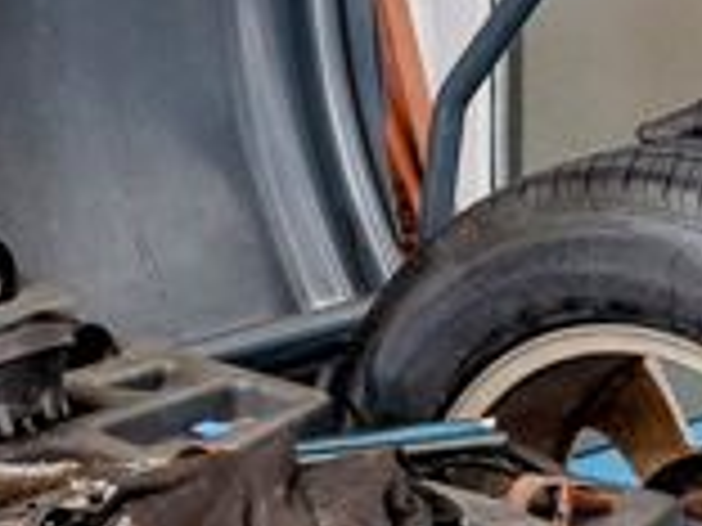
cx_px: 814
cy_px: 108
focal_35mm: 120
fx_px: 2434
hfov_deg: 15.9
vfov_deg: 12.3
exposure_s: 1/50
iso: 160
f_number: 1.8
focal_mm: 5.54
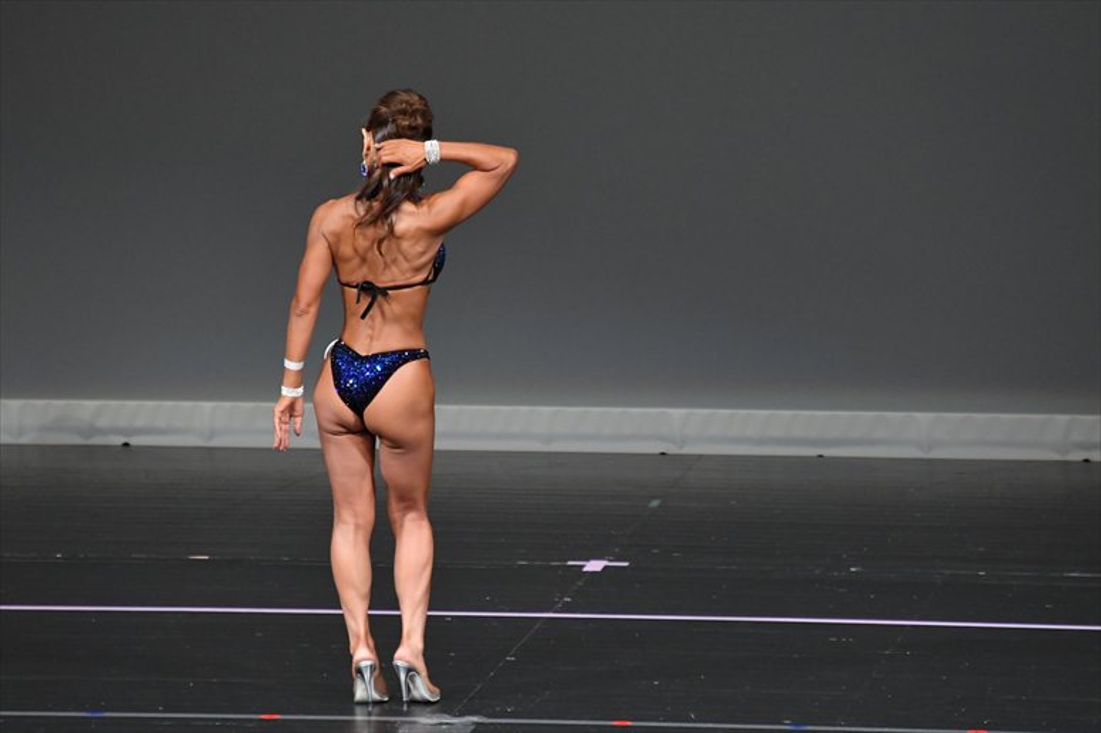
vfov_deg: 3.1
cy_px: 366
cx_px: 550
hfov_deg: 4.6
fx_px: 13756
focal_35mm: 450
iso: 4000
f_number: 5.6
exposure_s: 1/400
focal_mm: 300
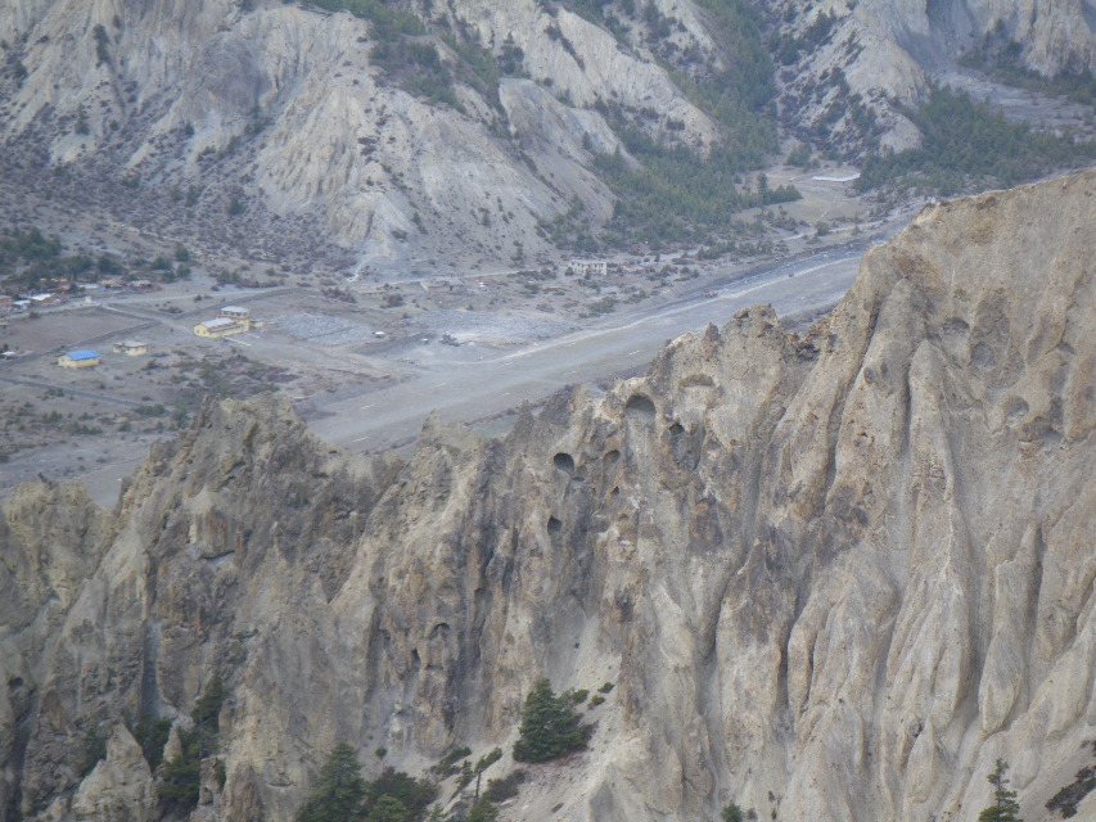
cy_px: 411
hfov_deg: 14.1
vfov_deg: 10.6
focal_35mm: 140
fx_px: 4433
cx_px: 548
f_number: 5.5
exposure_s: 1/250
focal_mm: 25
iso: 100
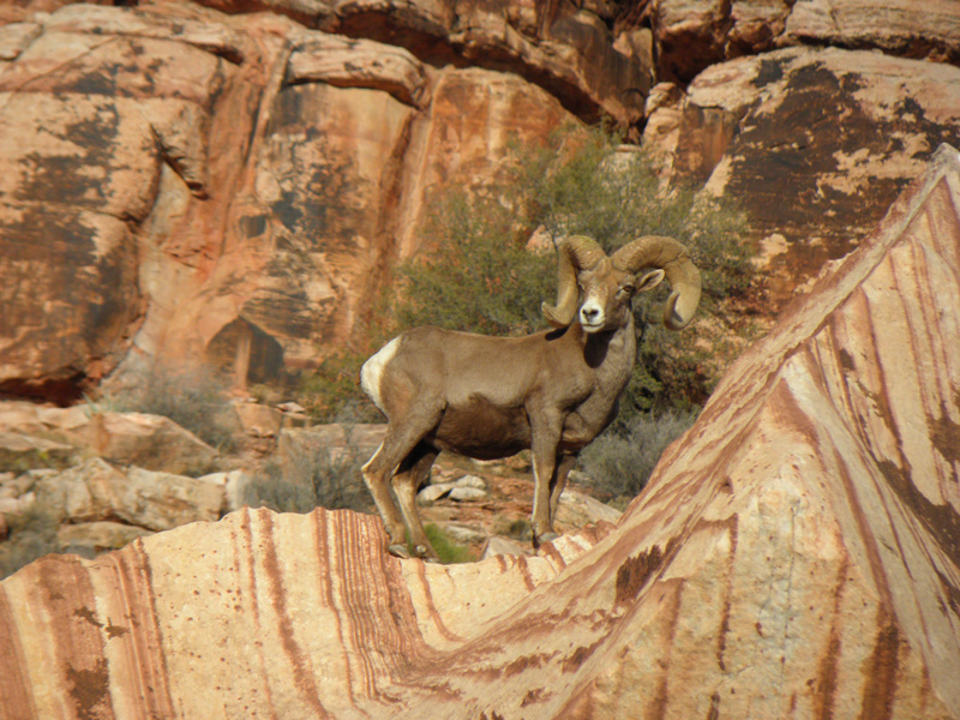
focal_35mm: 461
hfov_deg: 4.3
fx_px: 12785
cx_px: 480
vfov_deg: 3.2
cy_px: 360
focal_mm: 82.11
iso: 100
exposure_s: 1/500
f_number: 5
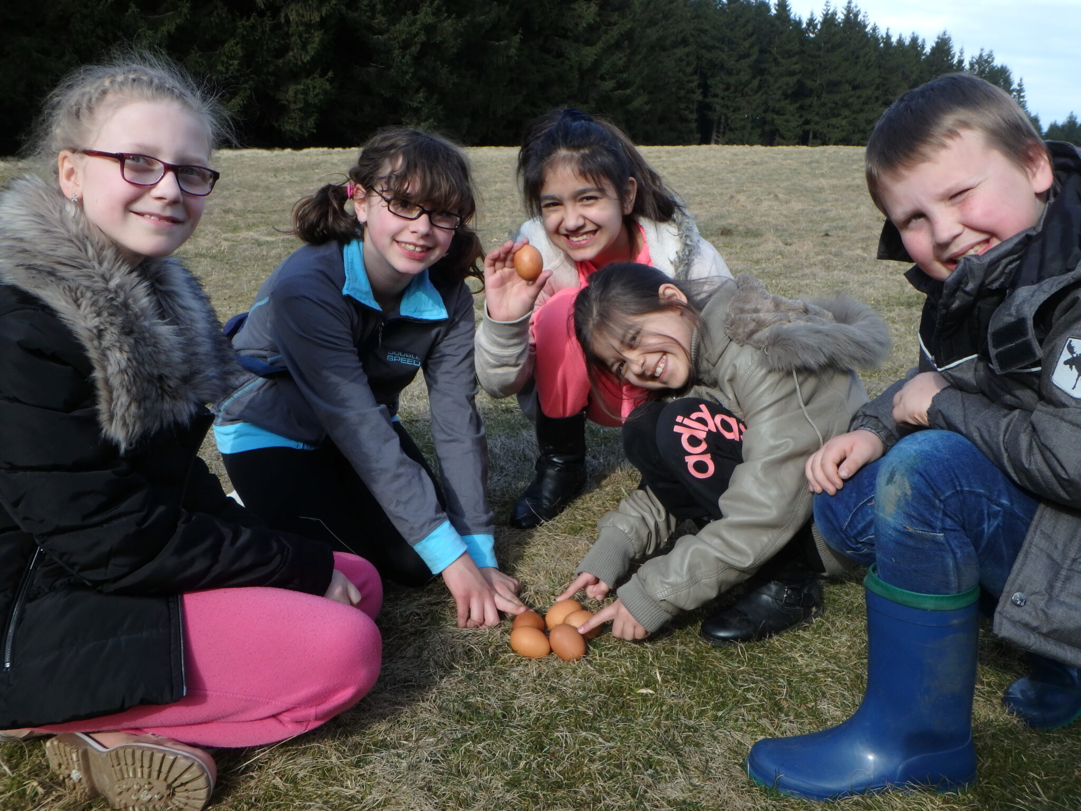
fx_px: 1062
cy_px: 406
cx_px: 540
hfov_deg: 54.0
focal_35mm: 34
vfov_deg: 41.8
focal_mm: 6
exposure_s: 1/320
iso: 125
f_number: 4.9
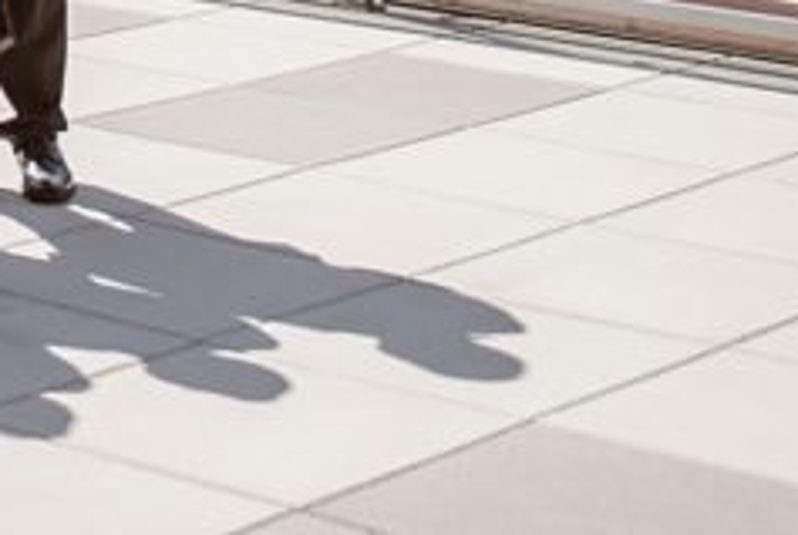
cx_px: -525
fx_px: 3353
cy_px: -522
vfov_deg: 8.7
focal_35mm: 151
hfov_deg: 12.6
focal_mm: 35
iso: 200
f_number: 2.2
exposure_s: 1/4000
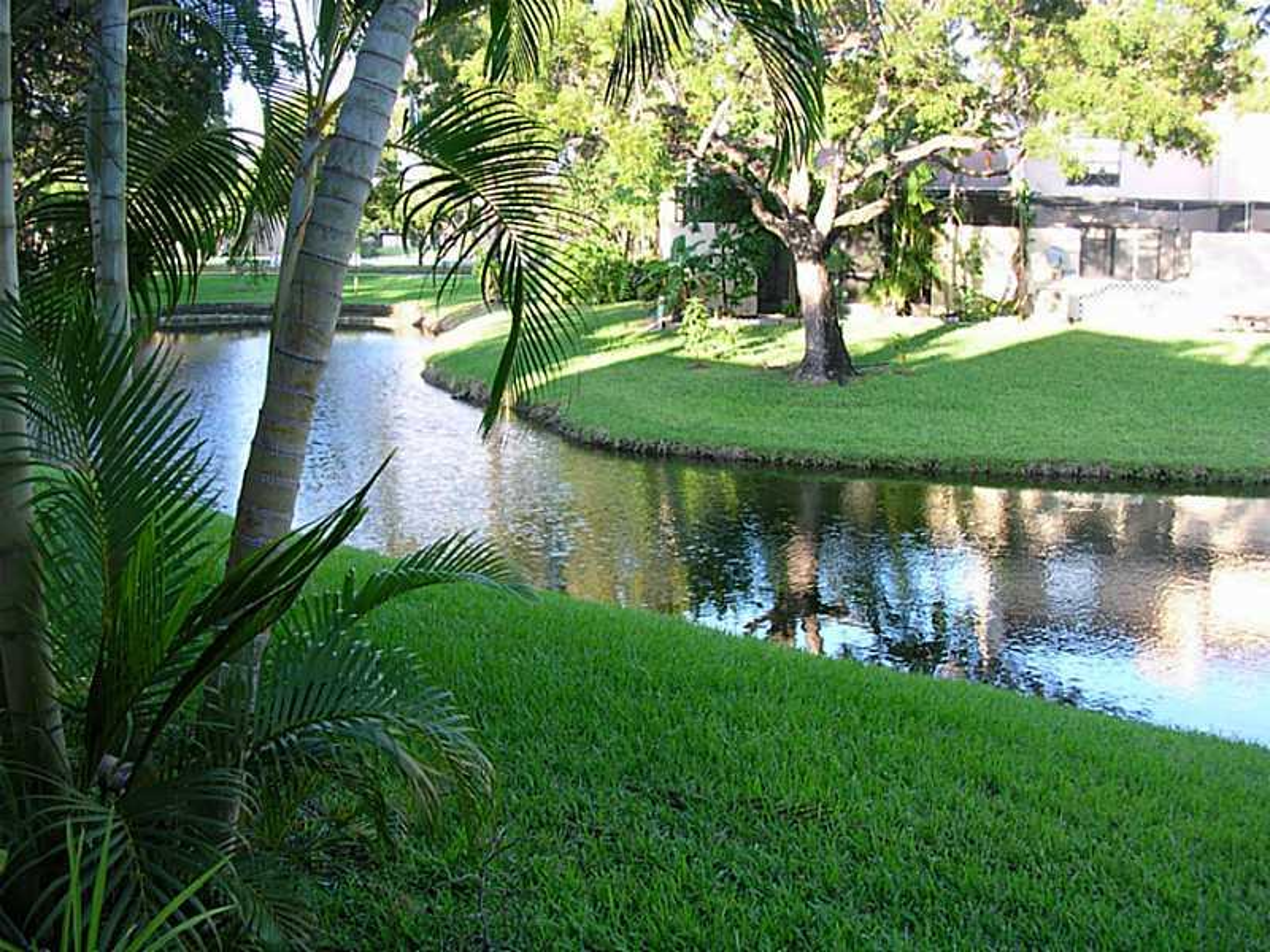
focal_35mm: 37
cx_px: 635
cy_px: 476
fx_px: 1357
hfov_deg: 50.1
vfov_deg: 38.7
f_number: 2.7
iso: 100
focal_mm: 5.6
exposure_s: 1/67.9
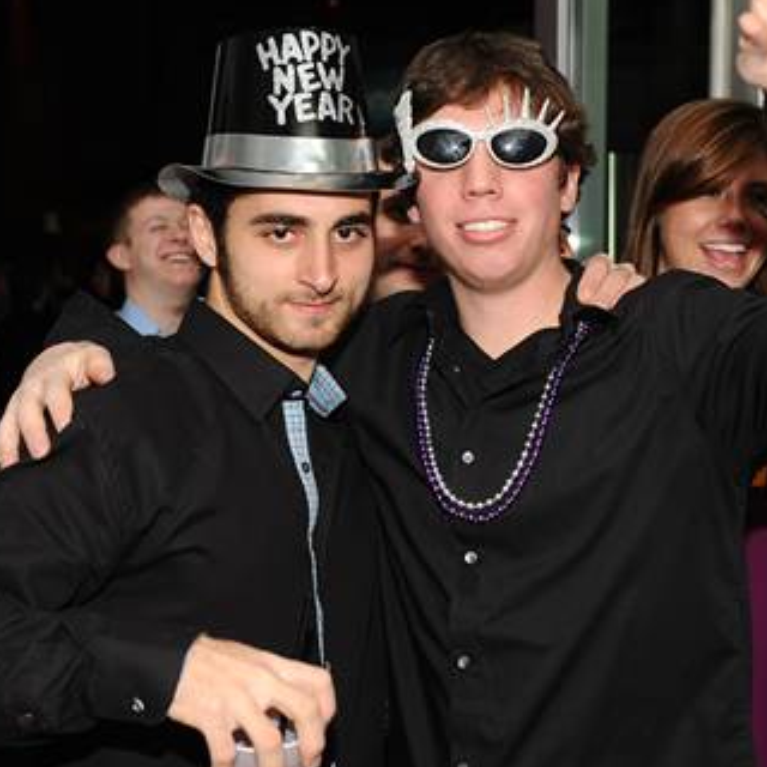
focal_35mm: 70
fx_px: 1755
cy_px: 350
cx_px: 395
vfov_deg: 24.6
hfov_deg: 24.7
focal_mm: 48
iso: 800
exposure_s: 1/250
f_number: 4.8
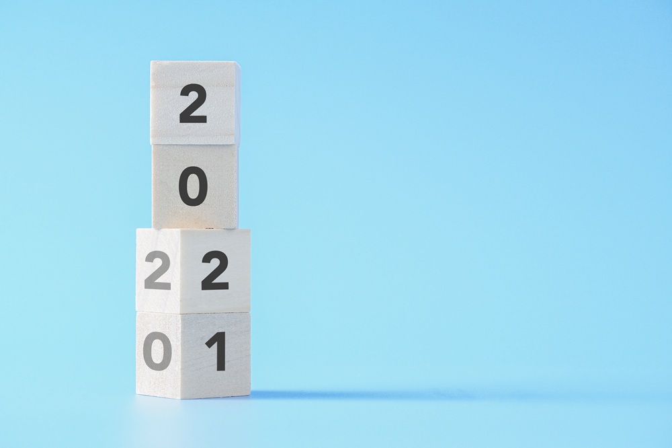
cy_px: 224
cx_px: 336
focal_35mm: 100
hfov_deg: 20.3
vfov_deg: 13.6
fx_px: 1875
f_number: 8
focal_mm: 67
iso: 500
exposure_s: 1/20
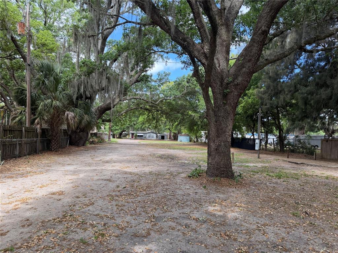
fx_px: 234
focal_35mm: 24
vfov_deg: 56.8
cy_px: 126
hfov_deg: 71.6
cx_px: 169
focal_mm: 6.76
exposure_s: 1/510
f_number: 1.78
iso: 100
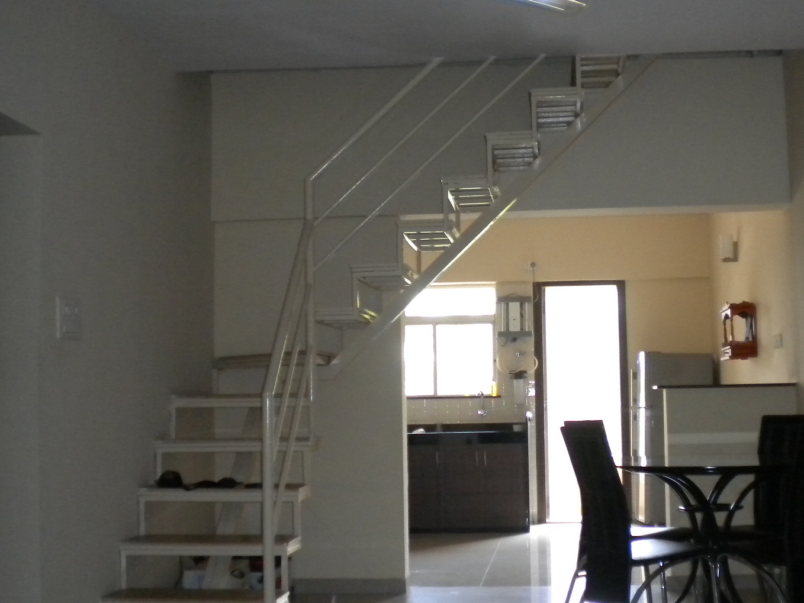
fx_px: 1092
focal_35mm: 47
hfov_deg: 40.3
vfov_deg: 30.9
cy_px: 312
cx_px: 477
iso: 400
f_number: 3.1
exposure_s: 1/41.4
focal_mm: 6.3
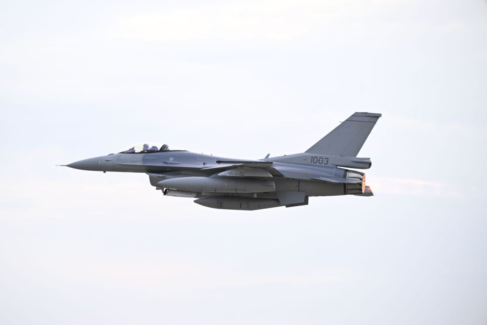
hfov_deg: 12.1
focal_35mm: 170
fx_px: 2300
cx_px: 244
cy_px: 162
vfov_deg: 8.1
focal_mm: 170
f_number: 4
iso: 2500
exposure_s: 1/1250
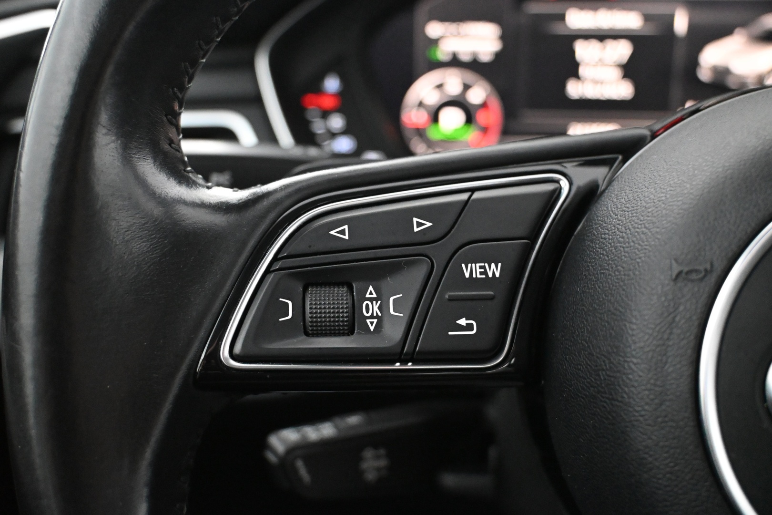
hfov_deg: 51.3
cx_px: 386
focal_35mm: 38
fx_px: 804
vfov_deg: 35.5
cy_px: 258
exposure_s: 1/40
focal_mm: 25
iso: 7200
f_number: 4.2
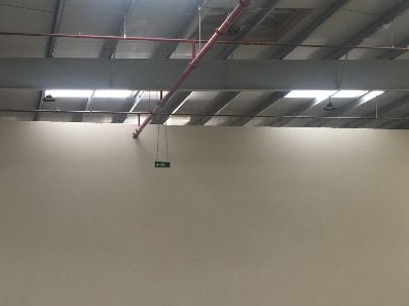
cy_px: 229
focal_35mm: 70
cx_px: 95
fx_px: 827
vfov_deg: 20.8
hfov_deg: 27.4
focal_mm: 4.15
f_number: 2.2
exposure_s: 1/33
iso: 32
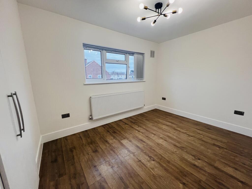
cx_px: 126
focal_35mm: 13
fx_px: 95
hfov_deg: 106.2
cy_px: 94
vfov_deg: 89.9
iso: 80
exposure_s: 1/100
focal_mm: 1.57
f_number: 1.8
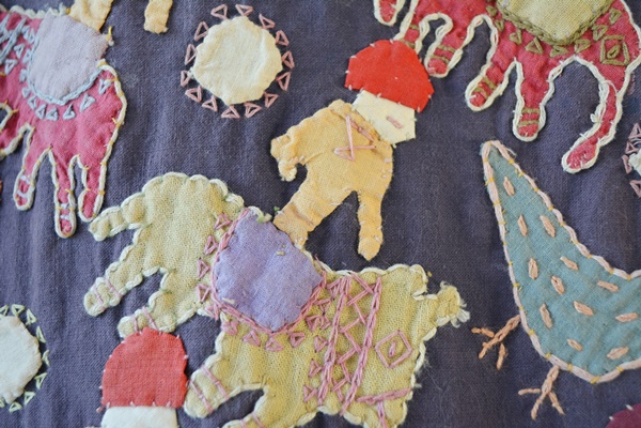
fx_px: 801
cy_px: 214
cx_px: 320
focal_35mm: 45
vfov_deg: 29.9
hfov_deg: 43.6
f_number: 4.5
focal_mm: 30
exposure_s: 1/60
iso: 560
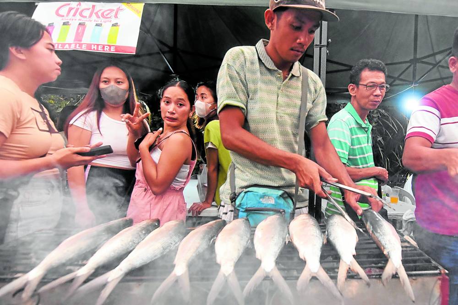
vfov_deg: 72.0
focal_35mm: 16
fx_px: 210
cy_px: 152
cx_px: 229
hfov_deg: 95.0
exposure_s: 1/200
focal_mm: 11
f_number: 4
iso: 1600
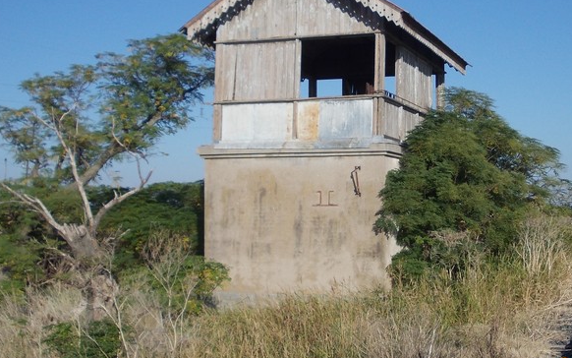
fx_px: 936
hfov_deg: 33.8
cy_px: 151
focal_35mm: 60
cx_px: 356
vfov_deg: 21.6
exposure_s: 1/320
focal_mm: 6.1
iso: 80
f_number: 6.5
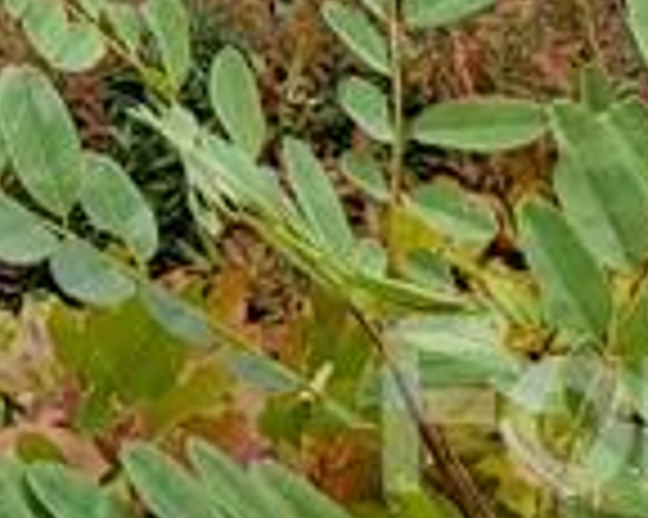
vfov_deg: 7.9
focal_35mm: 181
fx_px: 3469
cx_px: -1017
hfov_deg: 9.3
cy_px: -761
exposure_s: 1/627
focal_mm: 4.3
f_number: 2.4
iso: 50
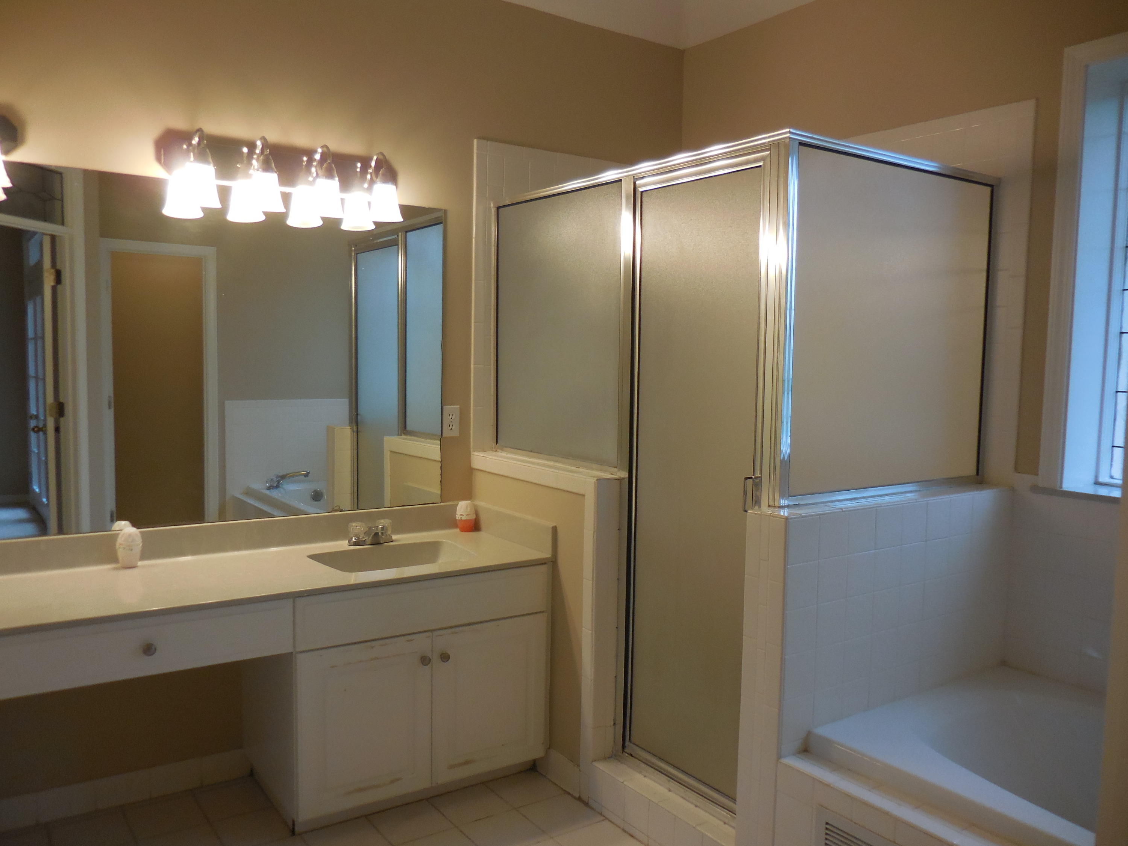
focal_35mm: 28
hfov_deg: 63.4
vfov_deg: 49.7
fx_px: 912
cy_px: 423
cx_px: 564
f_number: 3.5
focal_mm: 5
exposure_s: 1/30
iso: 180
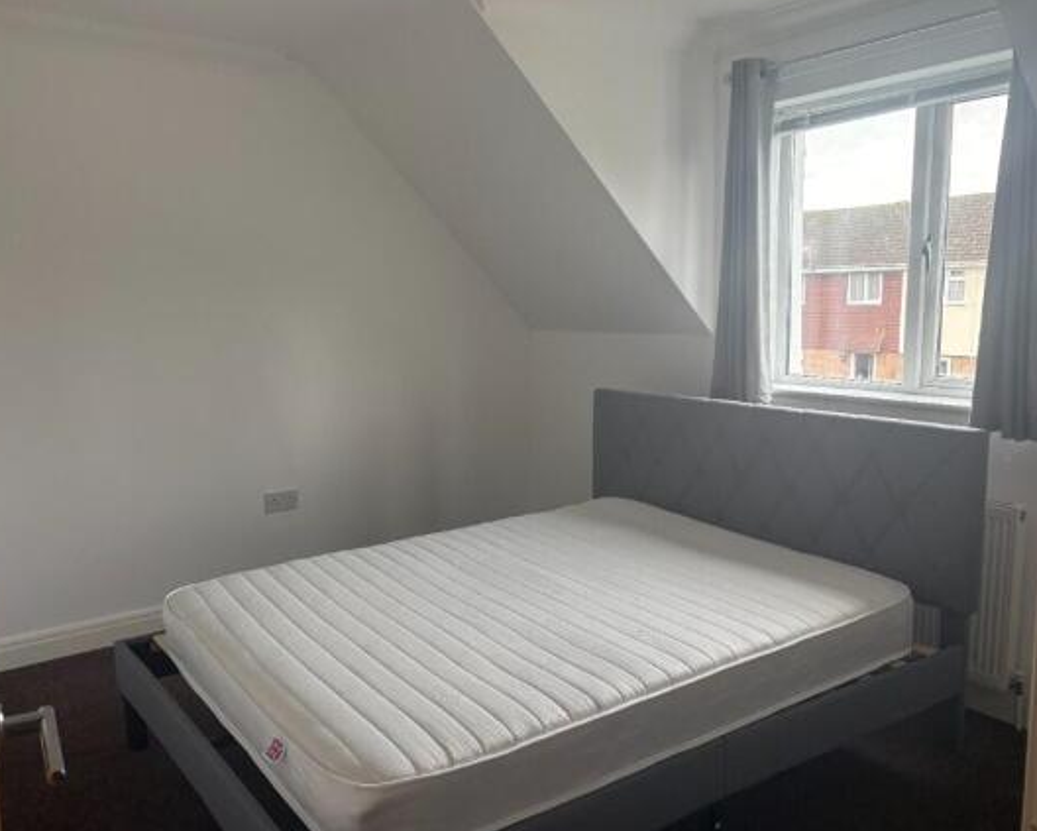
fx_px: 860
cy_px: 412
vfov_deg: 51.6
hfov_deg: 62.1
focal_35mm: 28
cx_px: 484
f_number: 1.6
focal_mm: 5.96
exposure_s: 1/90
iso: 125
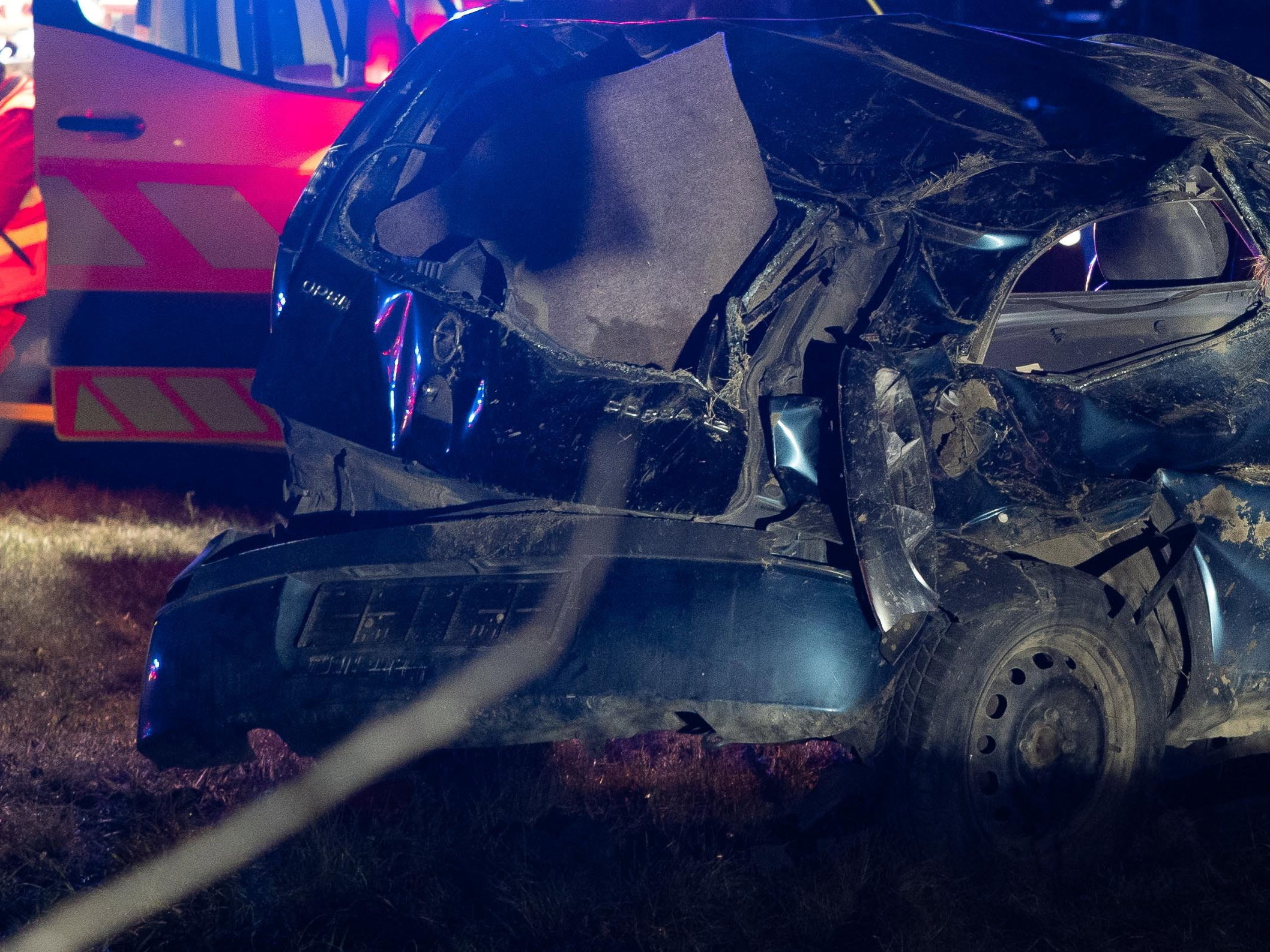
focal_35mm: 196
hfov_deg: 10.0
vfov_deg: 7.6
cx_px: 1166
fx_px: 7191
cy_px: 146
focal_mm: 40
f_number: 2.8
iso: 1250
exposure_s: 1/4
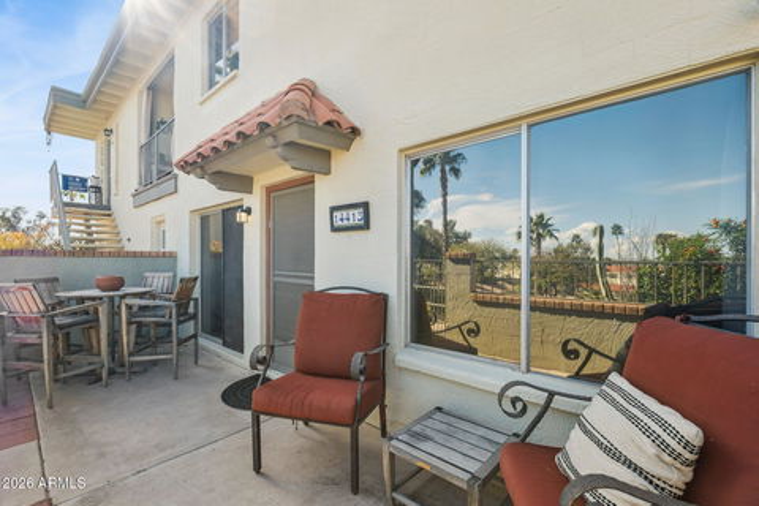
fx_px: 316
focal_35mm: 15
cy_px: 253
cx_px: 380
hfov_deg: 100.4
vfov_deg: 77.3
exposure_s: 1/200
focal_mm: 15
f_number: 8
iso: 400
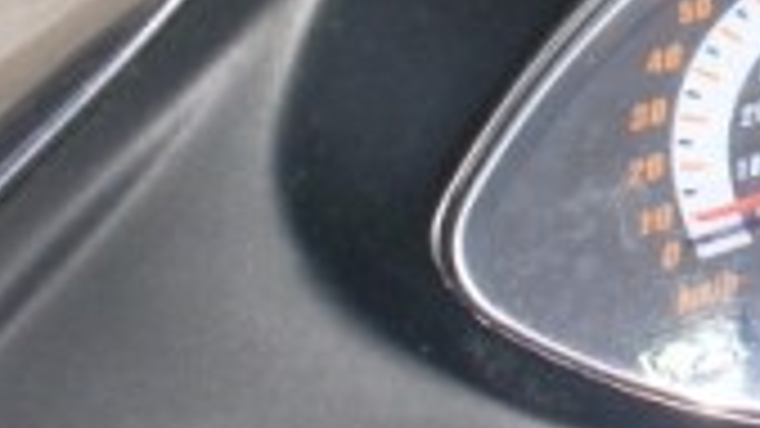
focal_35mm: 167
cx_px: 895
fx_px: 3365
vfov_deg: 7.3
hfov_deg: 12.6
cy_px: 133
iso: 50
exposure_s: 1/1010
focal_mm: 9.6
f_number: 3.5
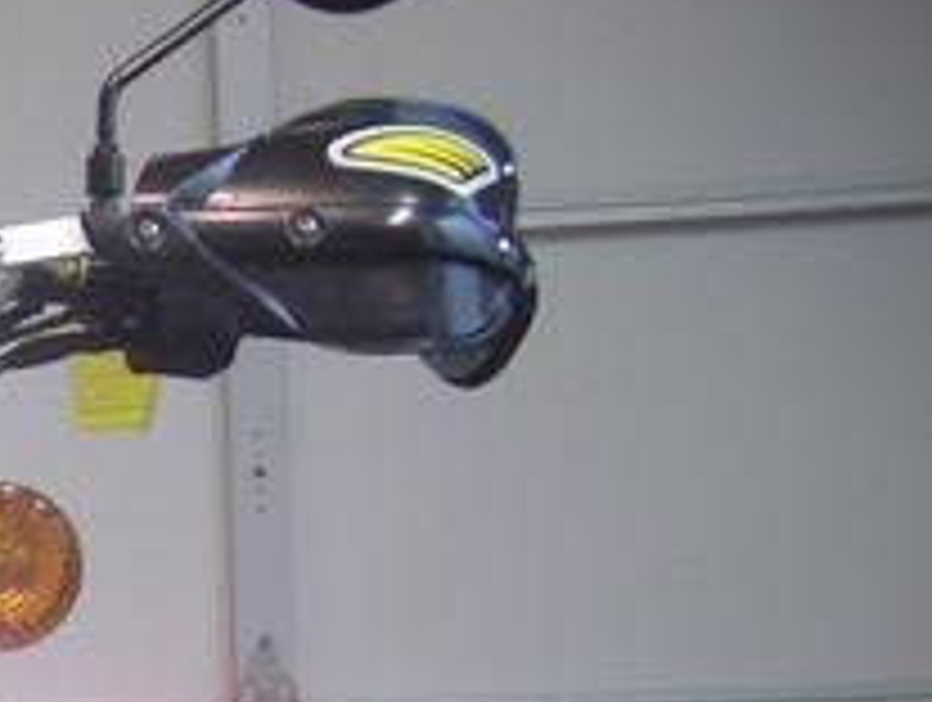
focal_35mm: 135
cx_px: -842
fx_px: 3641
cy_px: 1143
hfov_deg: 13.0
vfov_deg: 10.5
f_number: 2.6
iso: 100
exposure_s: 1/13
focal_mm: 5.8
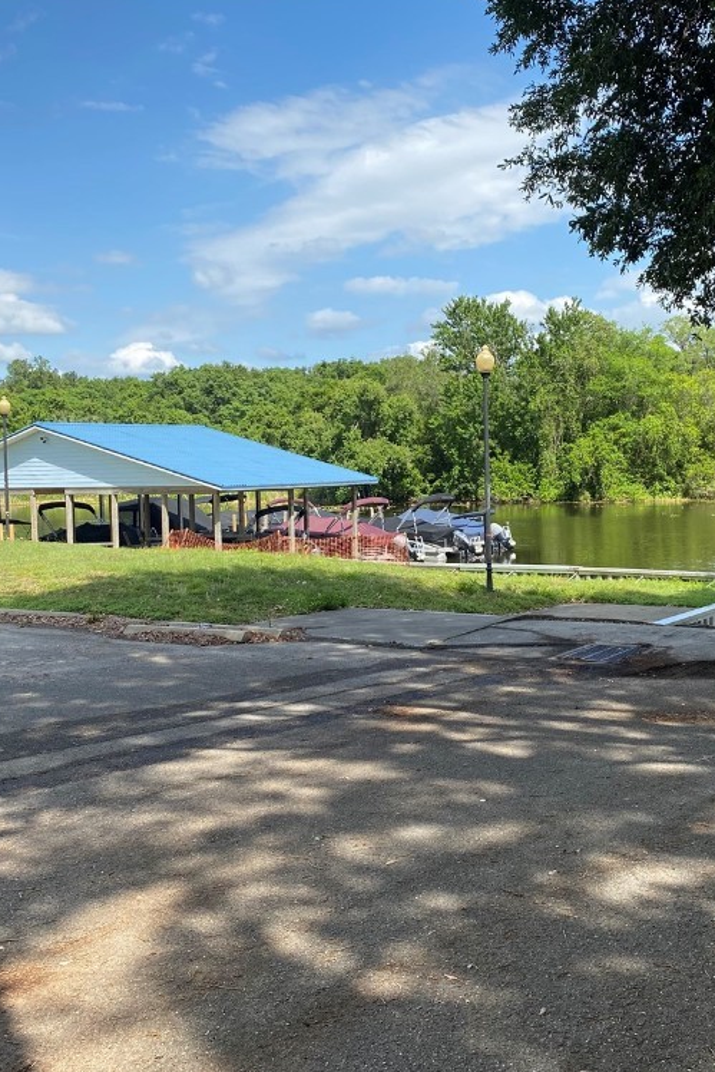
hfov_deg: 35.7
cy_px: 536
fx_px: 1102
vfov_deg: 51.9
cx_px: 459
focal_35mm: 37
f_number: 1.8
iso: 32
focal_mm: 4.25
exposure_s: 1/1866
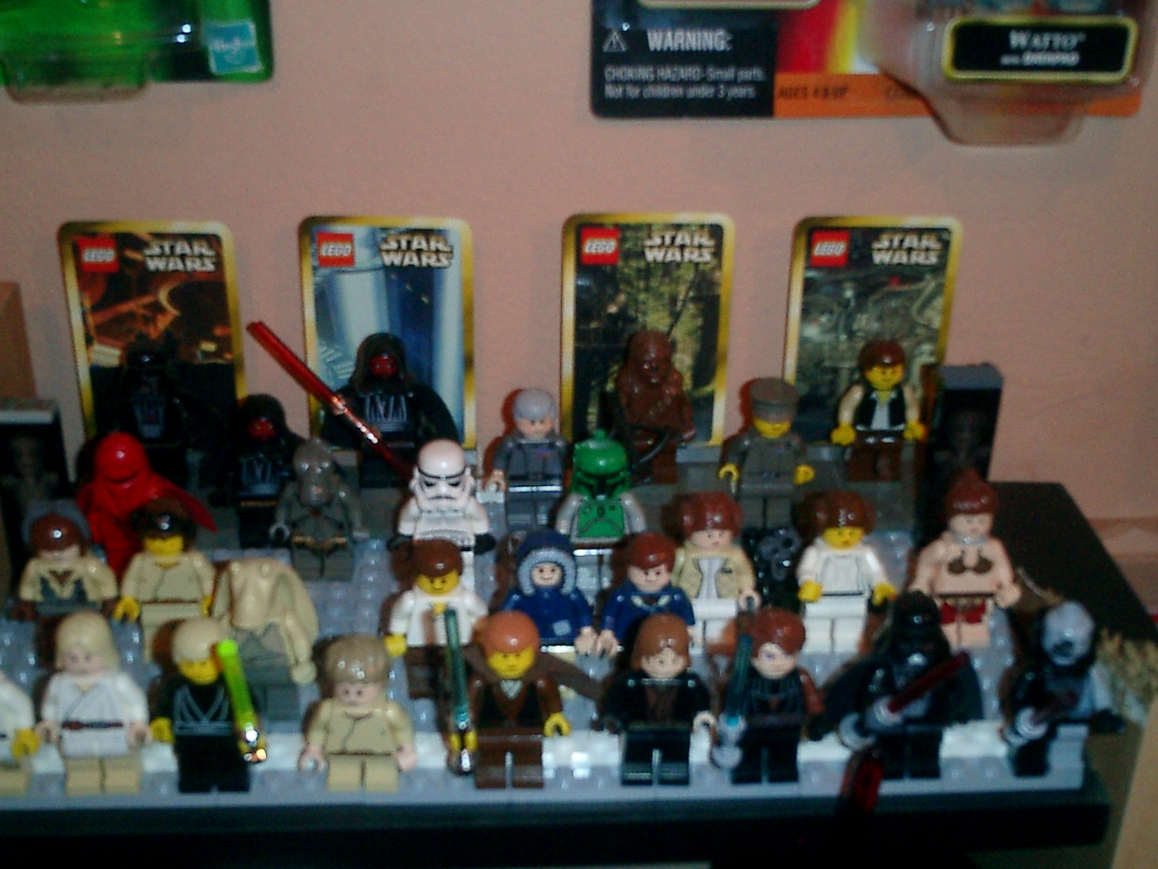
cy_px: 450
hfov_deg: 42.1
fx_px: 1505
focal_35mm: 45
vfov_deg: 32.2
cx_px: 547
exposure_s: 1/30
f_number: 3.2
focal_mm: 7.5
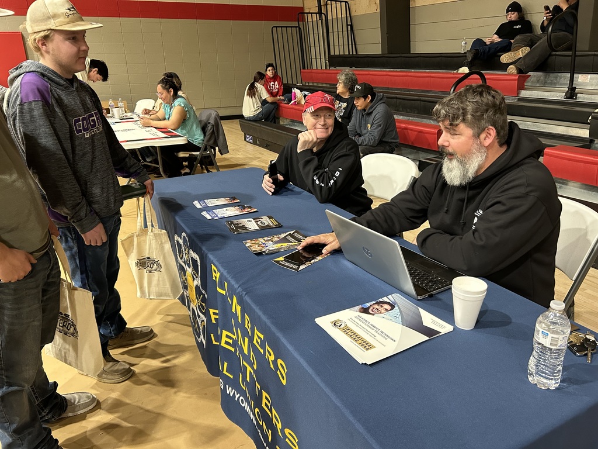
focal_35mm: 26
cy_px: 224
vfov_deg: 53.1
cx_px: 299
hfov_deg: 67.3
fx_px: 449
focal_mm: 5.7
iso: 320
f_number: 1.5
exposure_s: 1/60
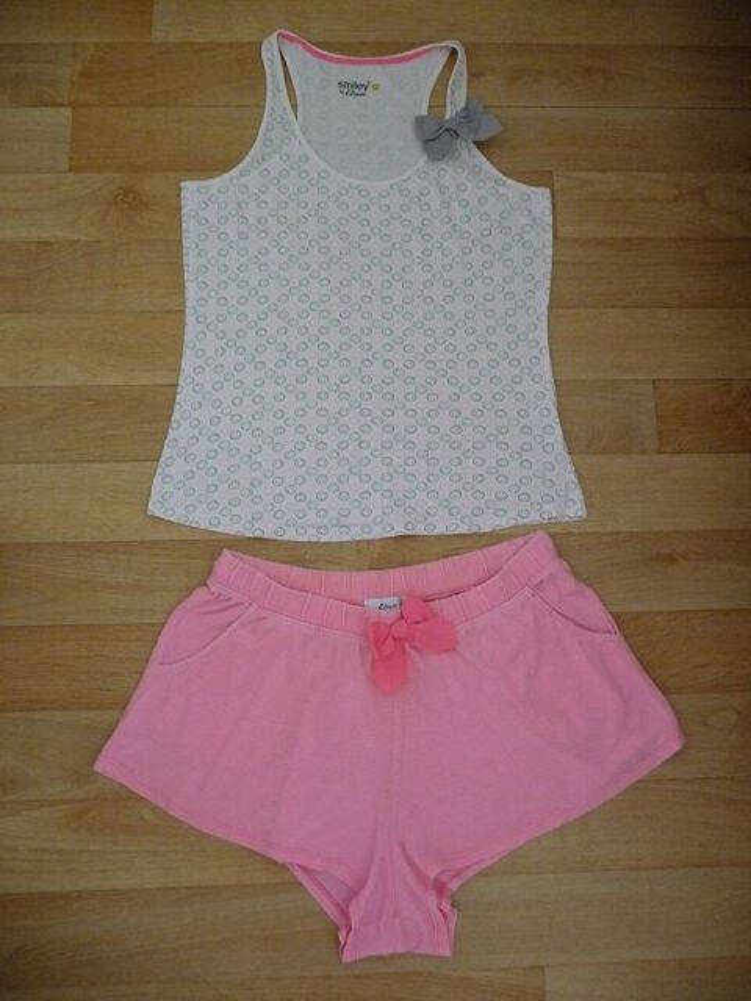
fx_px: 810
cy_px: 500
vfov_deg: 63.4
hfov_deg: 49.7
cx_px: 376
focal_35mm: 28
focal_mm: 4.7
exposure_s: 1/13
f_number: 3.3
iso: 400
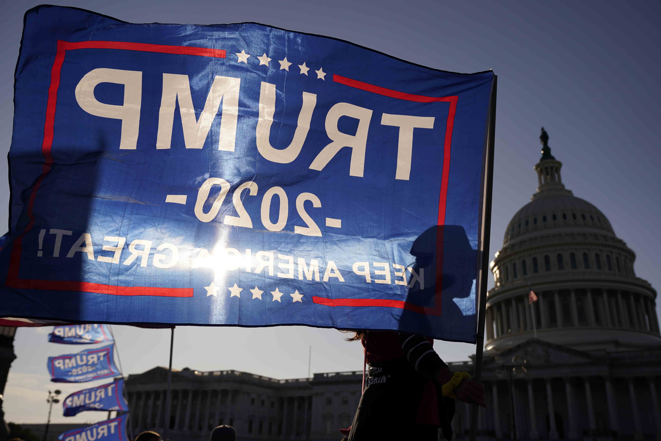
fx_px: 569
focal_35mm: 31
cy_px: 220
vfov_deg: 42.3
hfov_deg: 60.3
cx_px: 330
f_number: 4.5
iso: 200
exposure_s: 1/5000
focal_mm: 31
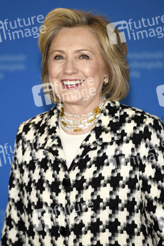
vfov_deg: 10.2
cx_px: 82
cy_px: 123
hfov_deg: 6.8
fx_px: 1380
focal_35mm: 202
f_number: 3.5
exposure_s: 1/320
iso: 640
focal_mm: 200
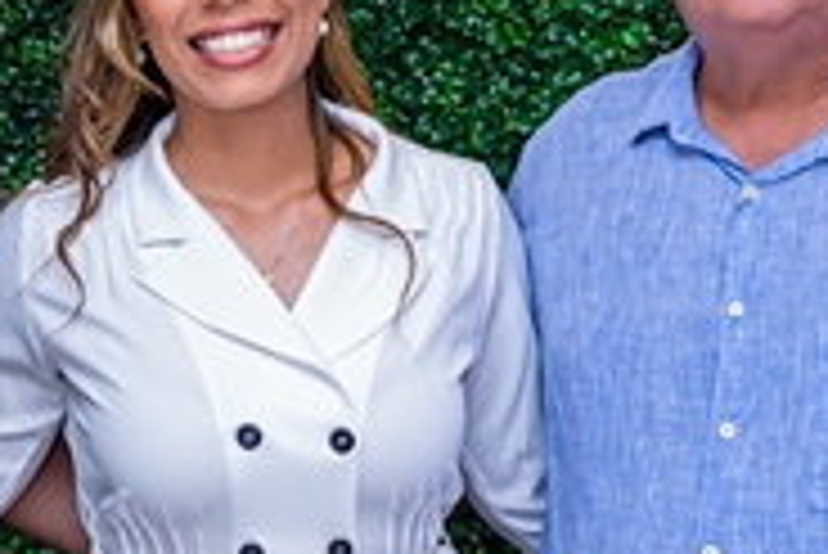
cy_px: 401
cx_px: -38
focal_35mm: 145
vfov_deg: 9.5
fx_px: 3338
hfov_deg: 13.9
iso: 500
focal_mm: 24
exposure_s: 1/200
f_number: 3.2
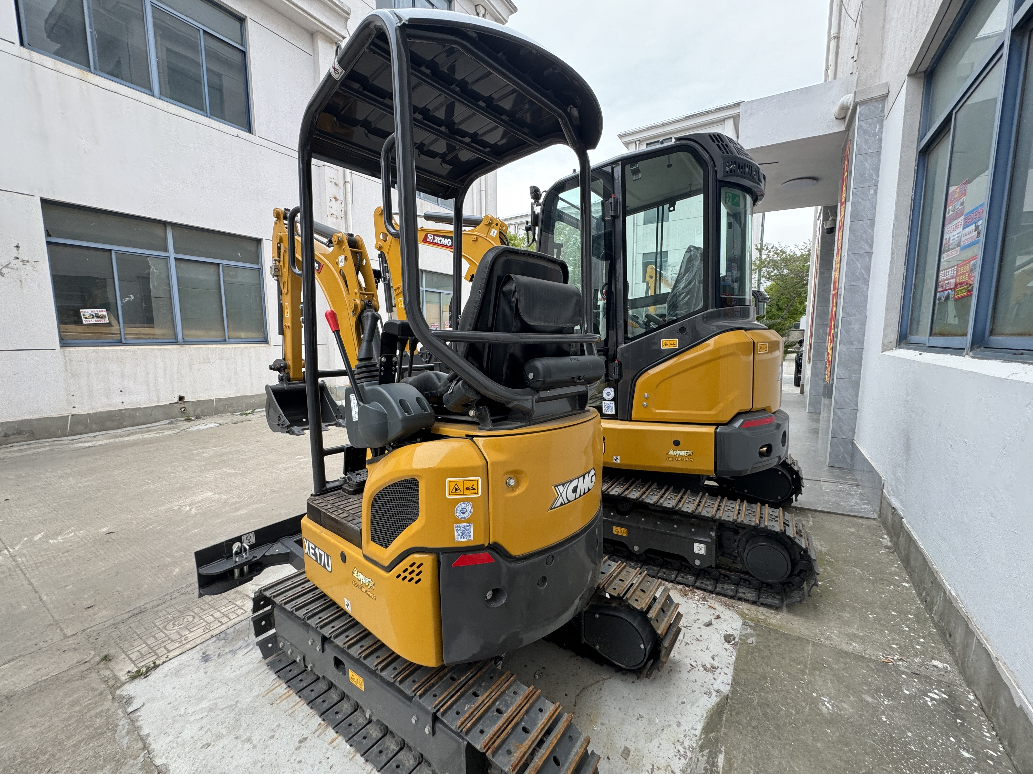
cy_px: 387
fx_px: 418
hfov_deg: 102.1
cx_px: 516
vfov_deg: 85.7
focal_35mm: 14
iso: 80
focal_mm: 2.22
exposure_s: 1/99
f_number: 2.2
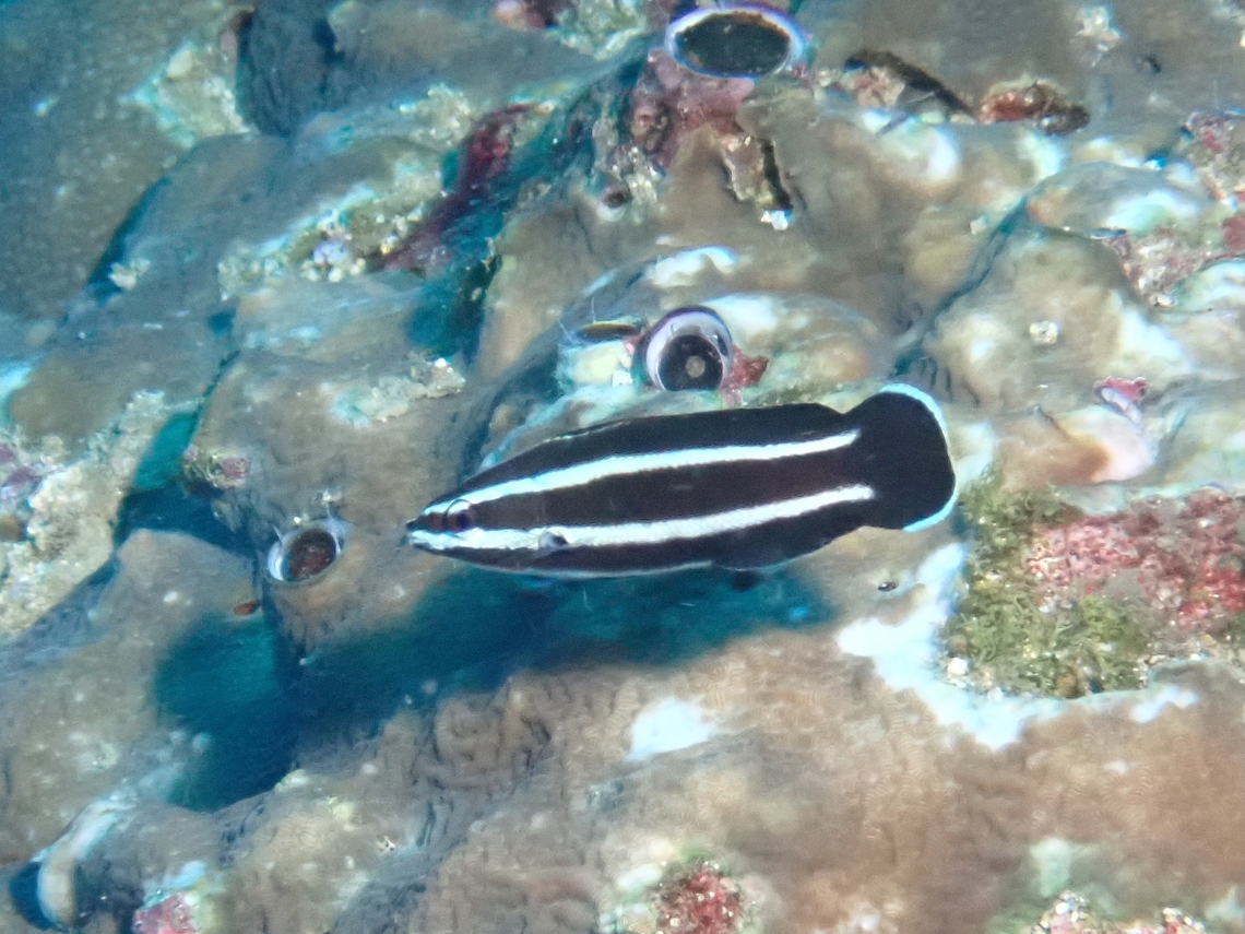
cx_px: 622
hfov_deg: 19.6
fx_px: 3597
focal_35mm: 100
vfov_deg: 14.8
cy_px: 467
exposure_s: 1/200
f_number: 6.3
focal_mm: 18
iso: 1600
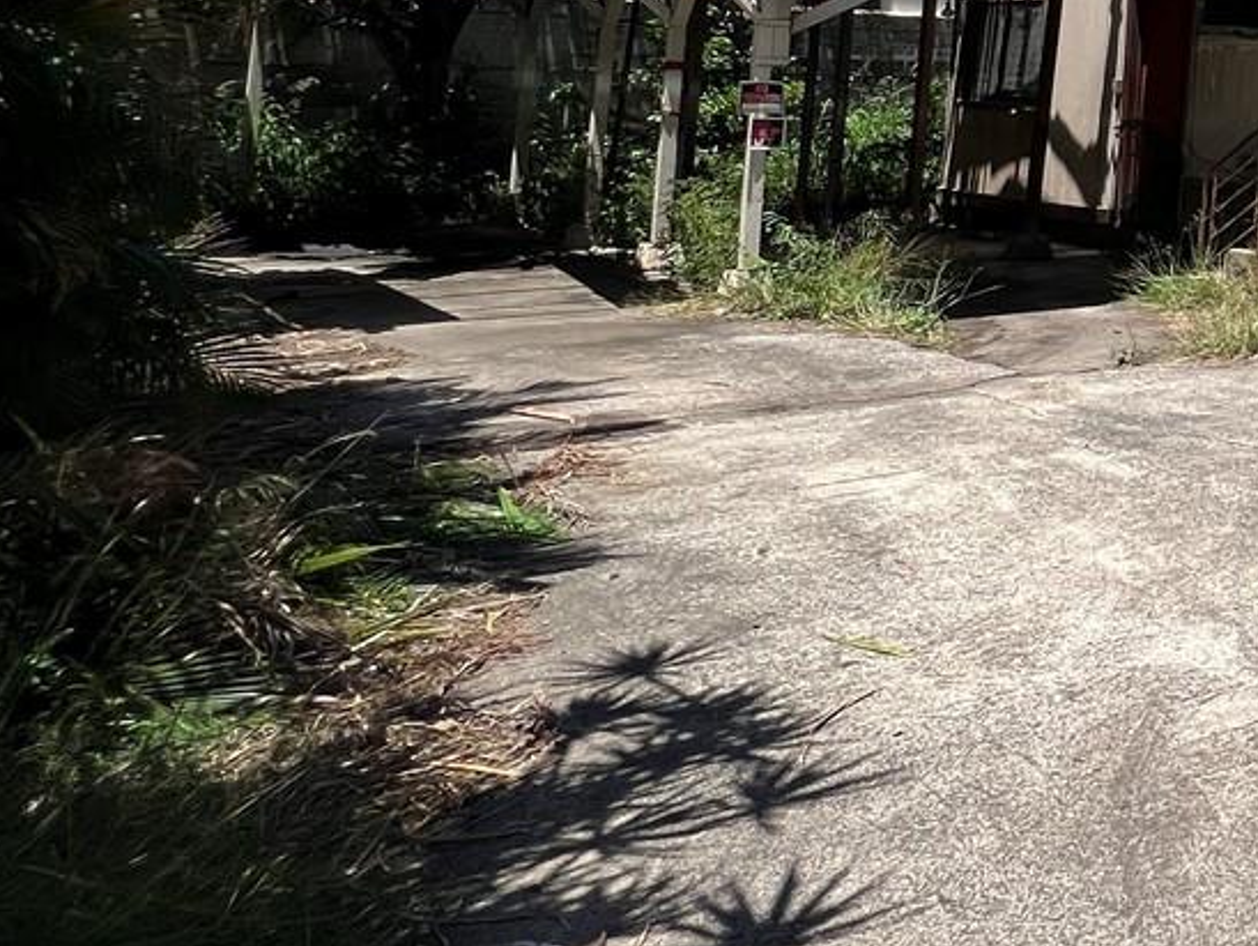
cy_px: -9
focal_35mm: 38
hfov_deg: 32.2
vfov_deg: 34.3
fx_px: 1382
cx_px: 1748
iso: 32
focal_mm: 1.57
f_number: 1.8
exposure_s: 1/1143
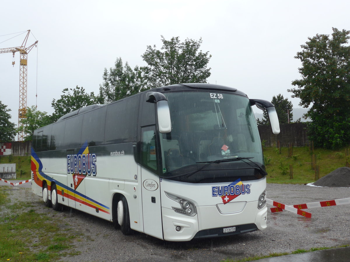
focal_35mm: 41
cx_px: 175
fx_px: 415
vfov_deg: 35.1
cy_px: 131
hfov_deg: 45.8
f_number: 2.8
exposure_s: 1/500
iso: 80
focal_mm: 8.4
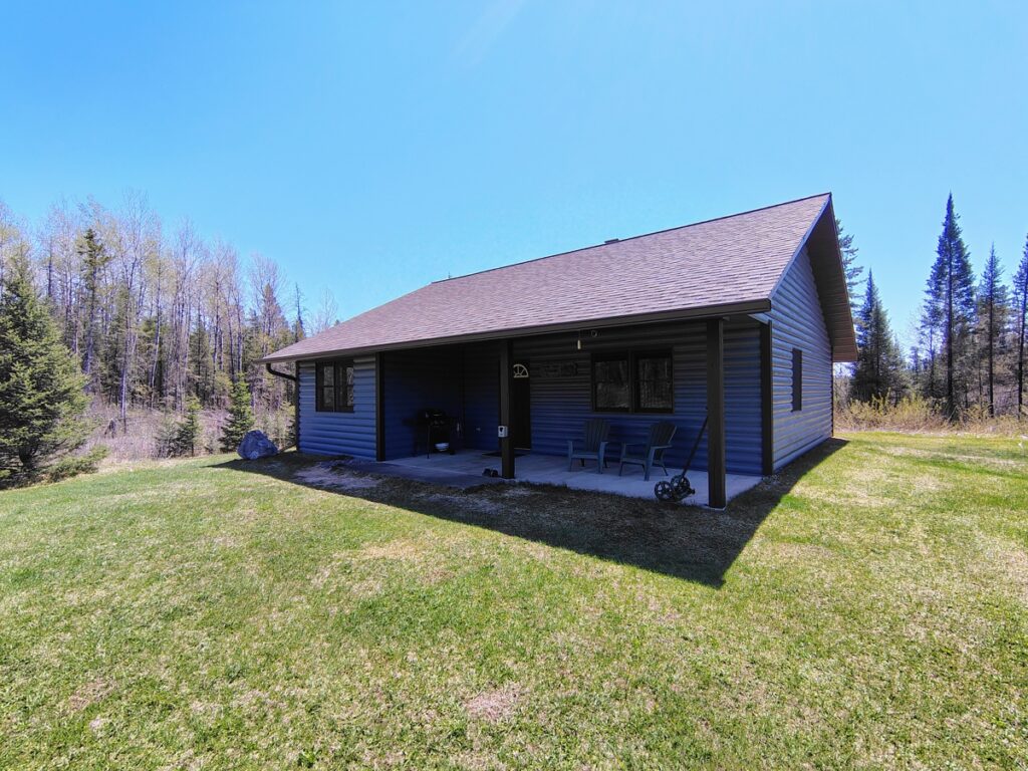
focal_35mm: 16
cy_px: 386
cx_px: 514
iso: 100
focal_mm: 2.13
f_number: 2.2
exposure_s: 1/632
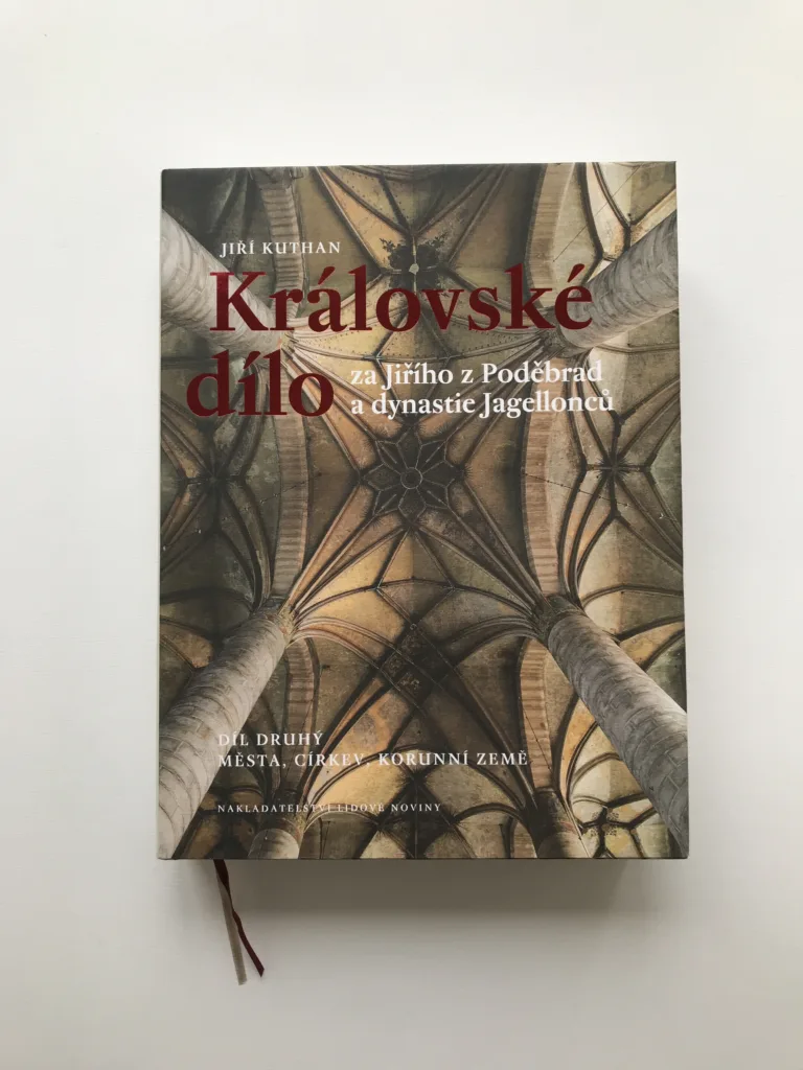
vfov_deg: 63.4
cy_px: 535
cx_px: 402
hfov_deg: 49.7
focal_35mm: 28
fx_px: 866
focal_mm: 3.99
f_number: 1.8
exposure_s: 1/60
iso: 32
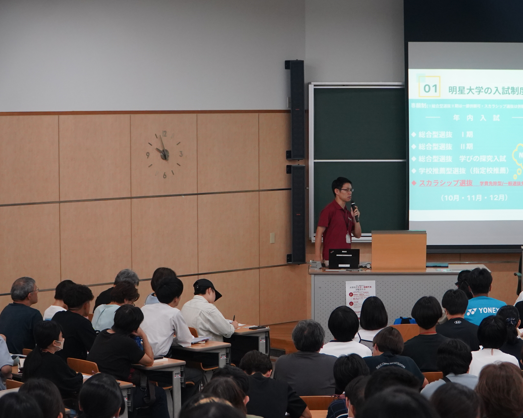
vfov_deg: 18.1
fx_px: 1316
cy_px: 209
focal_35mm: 85
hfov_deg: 22.5
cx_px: 288
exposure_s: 1/160
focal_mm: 50
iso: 2500
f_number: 4
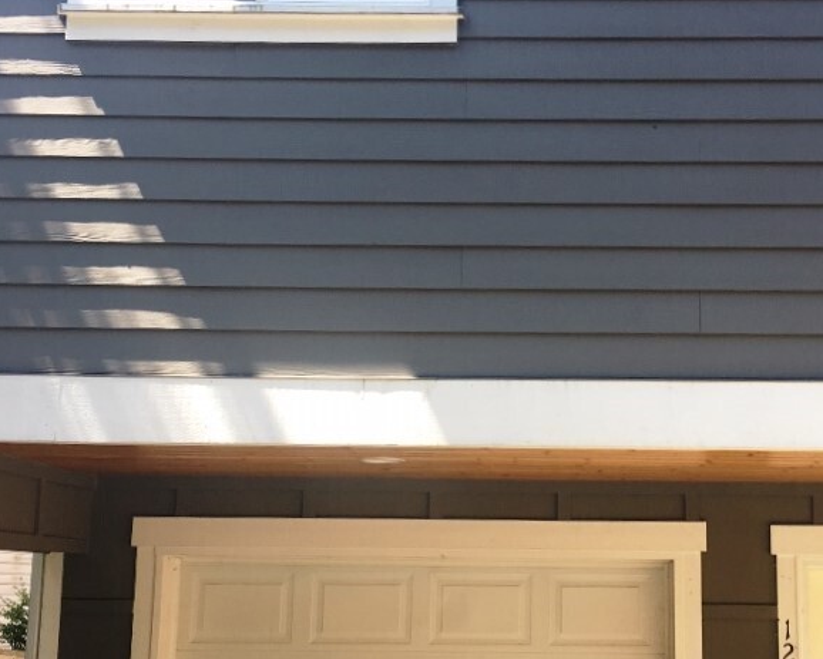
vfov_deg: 30.8
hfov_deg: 37.7
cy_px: 406
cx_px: 529
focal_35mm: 49
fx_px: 1194
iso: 25
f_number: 2.2
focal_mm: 4.15
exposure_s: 1/133
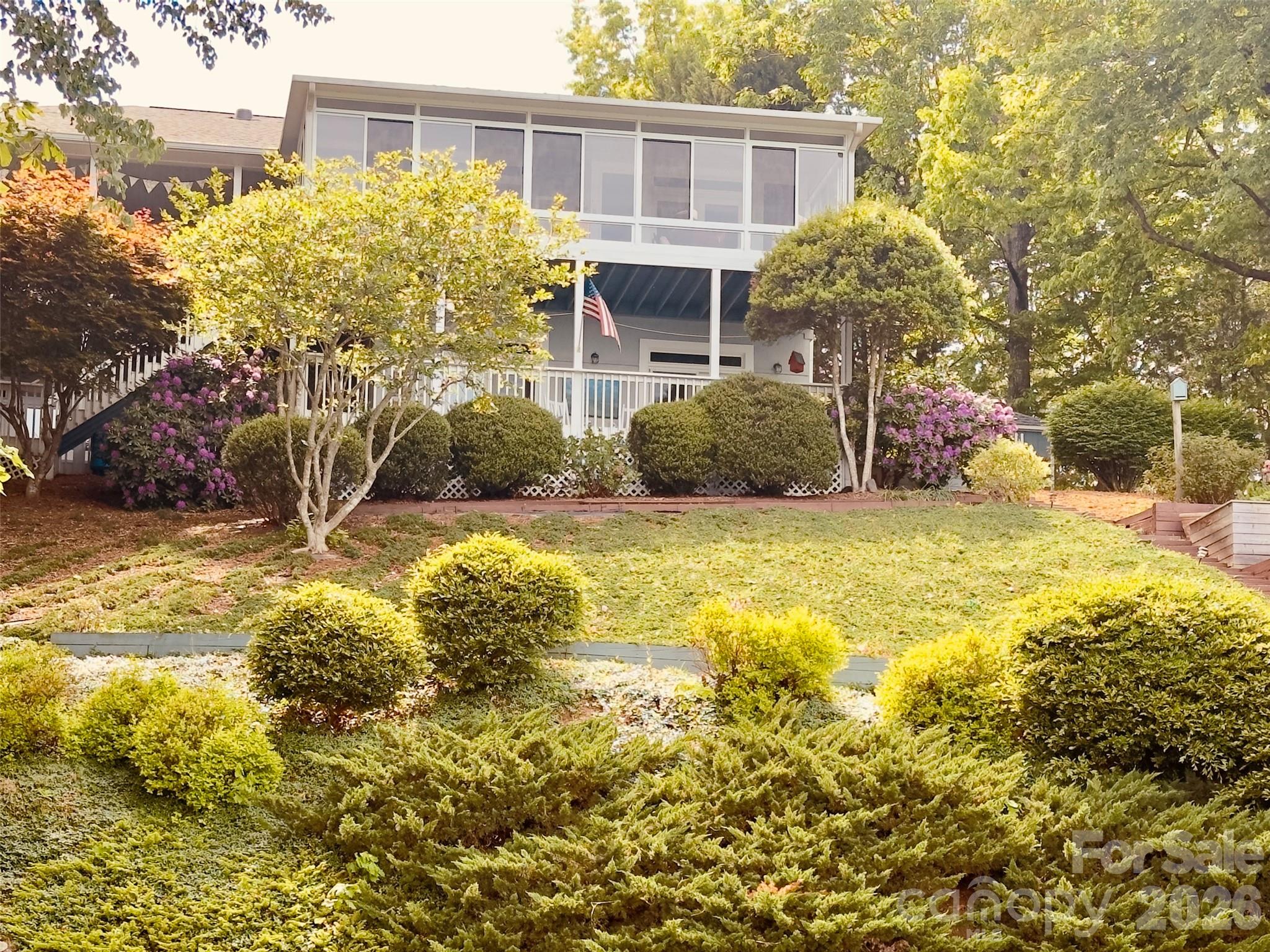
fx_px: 1761
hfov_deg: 39.7
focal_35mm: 48
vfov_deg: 30.3
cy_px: 476
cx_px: 635
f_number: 1.78
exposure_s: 1/424
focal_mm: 6.86
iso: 64
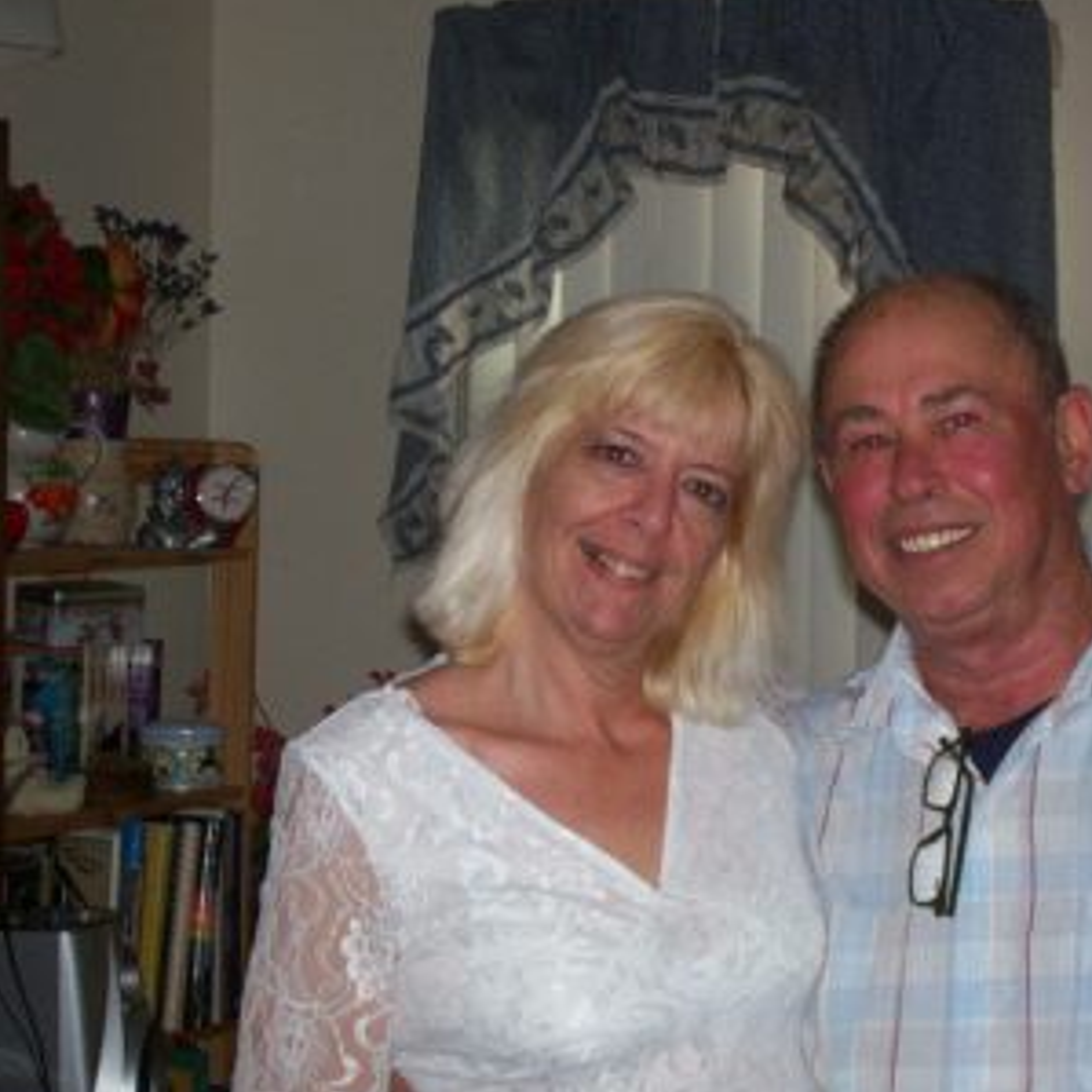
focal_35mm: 109
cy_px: 583
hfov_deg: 15.9
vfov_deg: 16.0
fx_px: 3890
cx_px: 760
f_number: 4
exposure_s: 1/147
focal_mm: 13.5
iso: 140
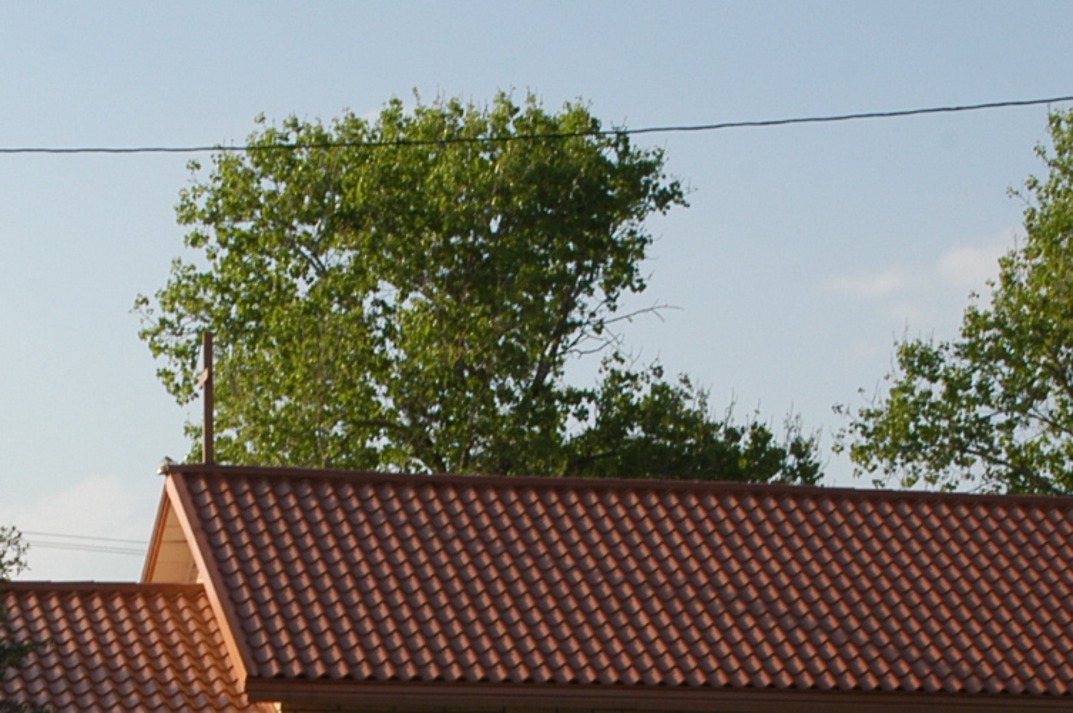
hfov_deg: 16.4
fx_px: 3721
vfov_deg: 10.8
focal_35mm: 125
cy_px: 789
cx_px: 516
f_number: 9
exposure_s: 1/320
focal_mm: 28
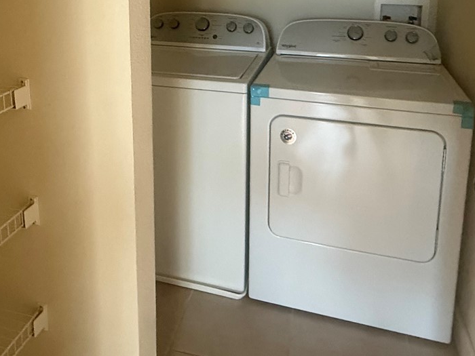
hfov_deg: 56.8
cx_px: 220
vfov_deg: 40.3
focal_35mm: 32
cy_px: 26
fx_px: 439
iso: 640
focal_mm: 2.22
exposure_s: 1/60
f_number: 2.2
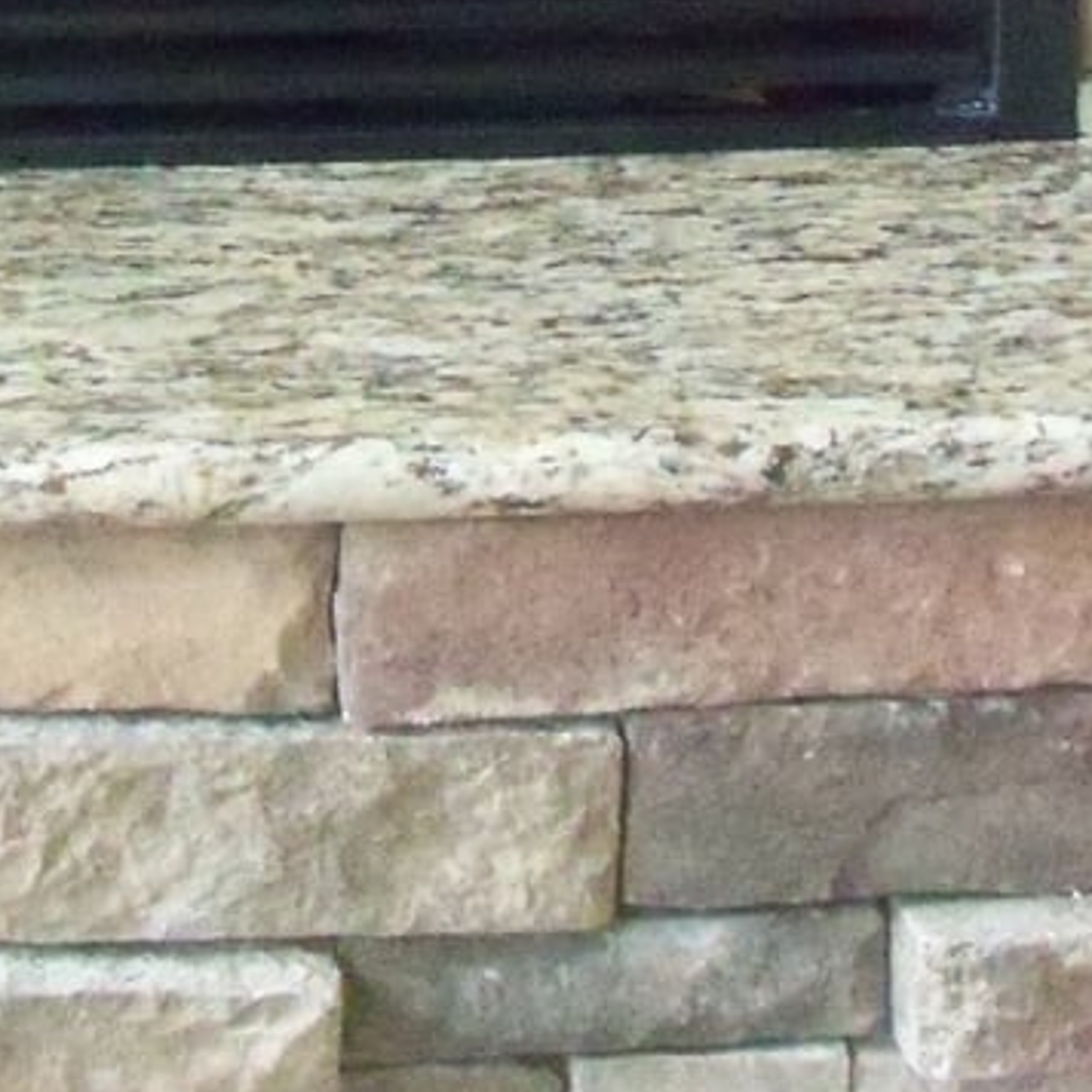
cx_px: 51
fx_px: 4140
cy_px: -429
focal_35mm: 116
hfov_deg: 14.8
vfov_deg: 14.3
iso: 1600
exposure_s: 1/25
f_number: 3.5
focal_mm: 6.2
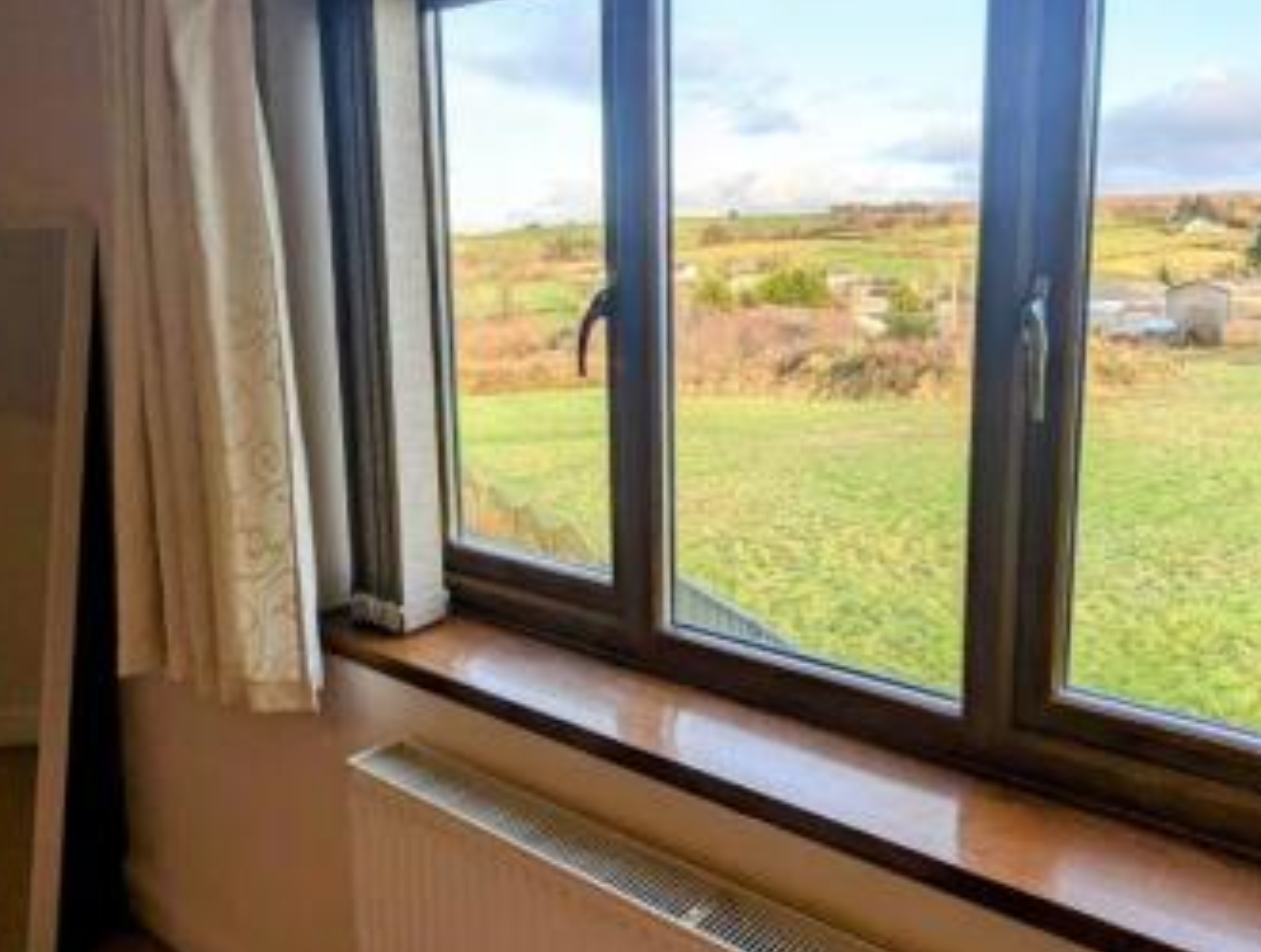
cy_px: 421
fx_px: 1023
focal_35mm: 28
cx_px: 747
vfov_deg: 49.8
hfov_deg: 62.8
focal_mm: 2.35
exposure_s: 1/180
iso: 55
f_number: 2.2
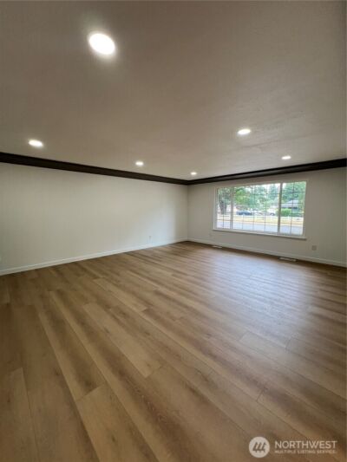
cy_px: 231
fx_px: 174
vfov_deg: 106.2
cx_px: 174
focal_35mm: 13
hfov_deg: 89.9
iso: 125
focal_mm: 1.57
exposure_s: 1/120
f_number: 1.8
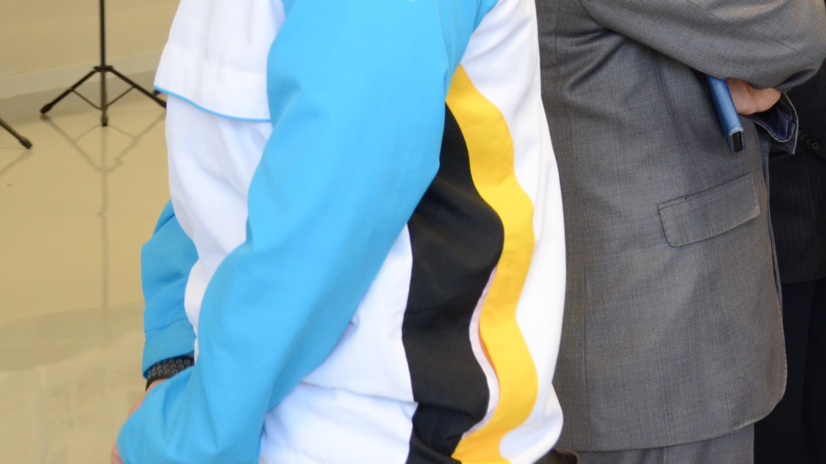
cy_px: -104
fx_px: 1993
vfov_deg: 12.9
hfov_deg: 21.8
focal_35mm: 91
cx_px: 969
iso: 800
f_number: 4.5
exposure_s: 1/80
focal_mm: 24
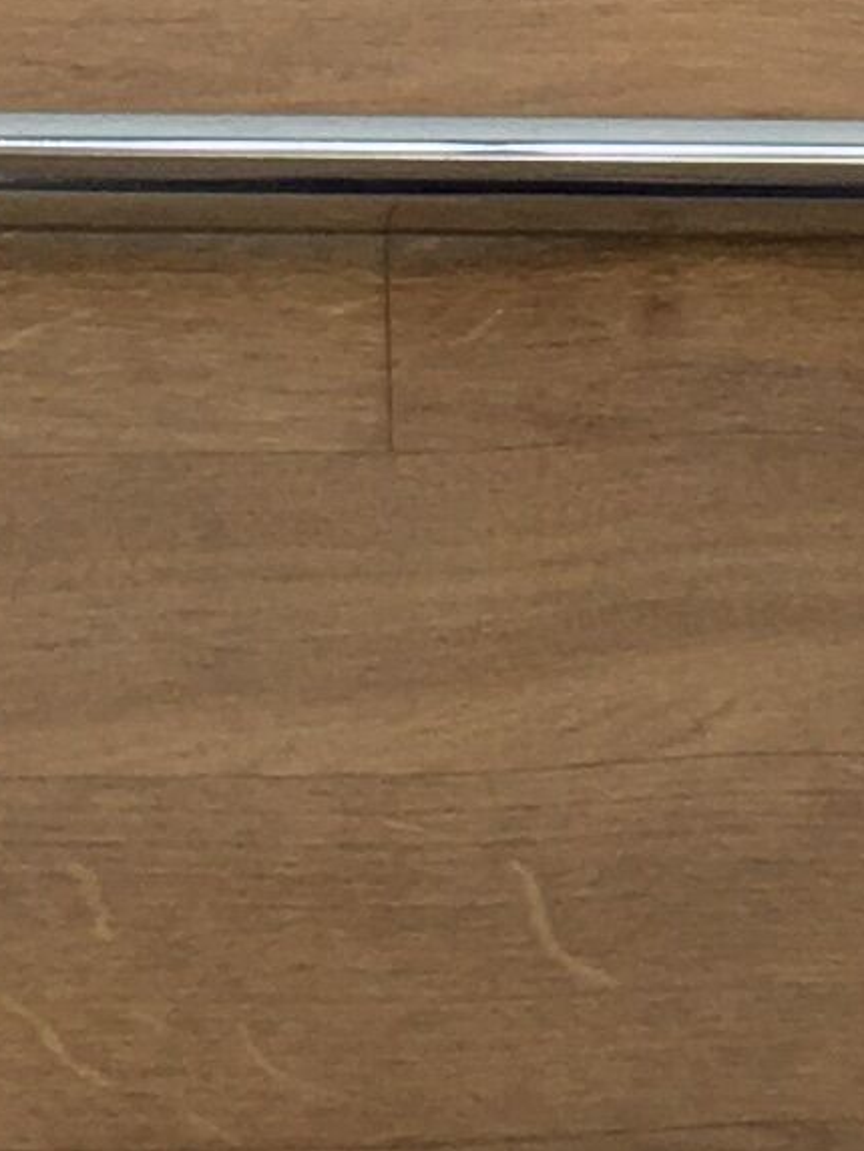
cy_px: -593
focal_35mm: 204
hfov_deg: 7.3
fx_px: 6786
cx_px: 344
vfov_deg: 9.4
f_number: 2.2
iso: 32
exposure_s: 1/33
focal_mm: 4.15
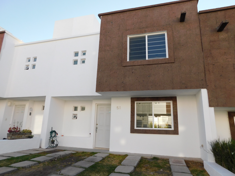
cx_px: 118
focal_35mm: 23
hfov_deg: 73.9
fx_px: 156
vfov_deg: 58.9
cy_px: 88
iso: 125
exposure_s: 1/500
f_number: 3
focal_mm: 4
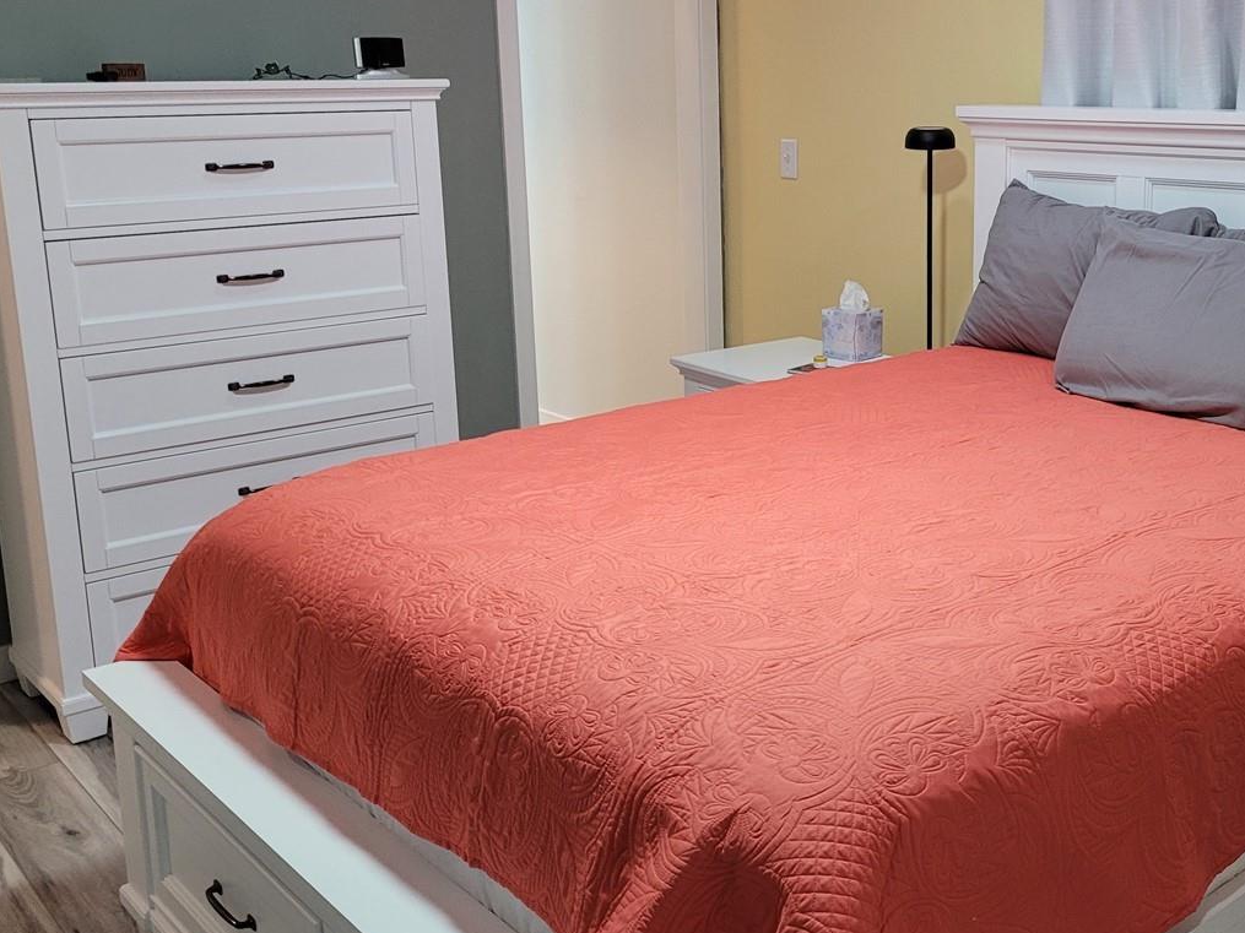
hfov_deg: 45.1
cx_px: 822
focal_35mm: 41
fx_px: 1474
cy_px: 373
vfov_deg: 35.0
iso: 250
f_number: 1.8
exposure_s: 1/60
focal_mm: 5.4
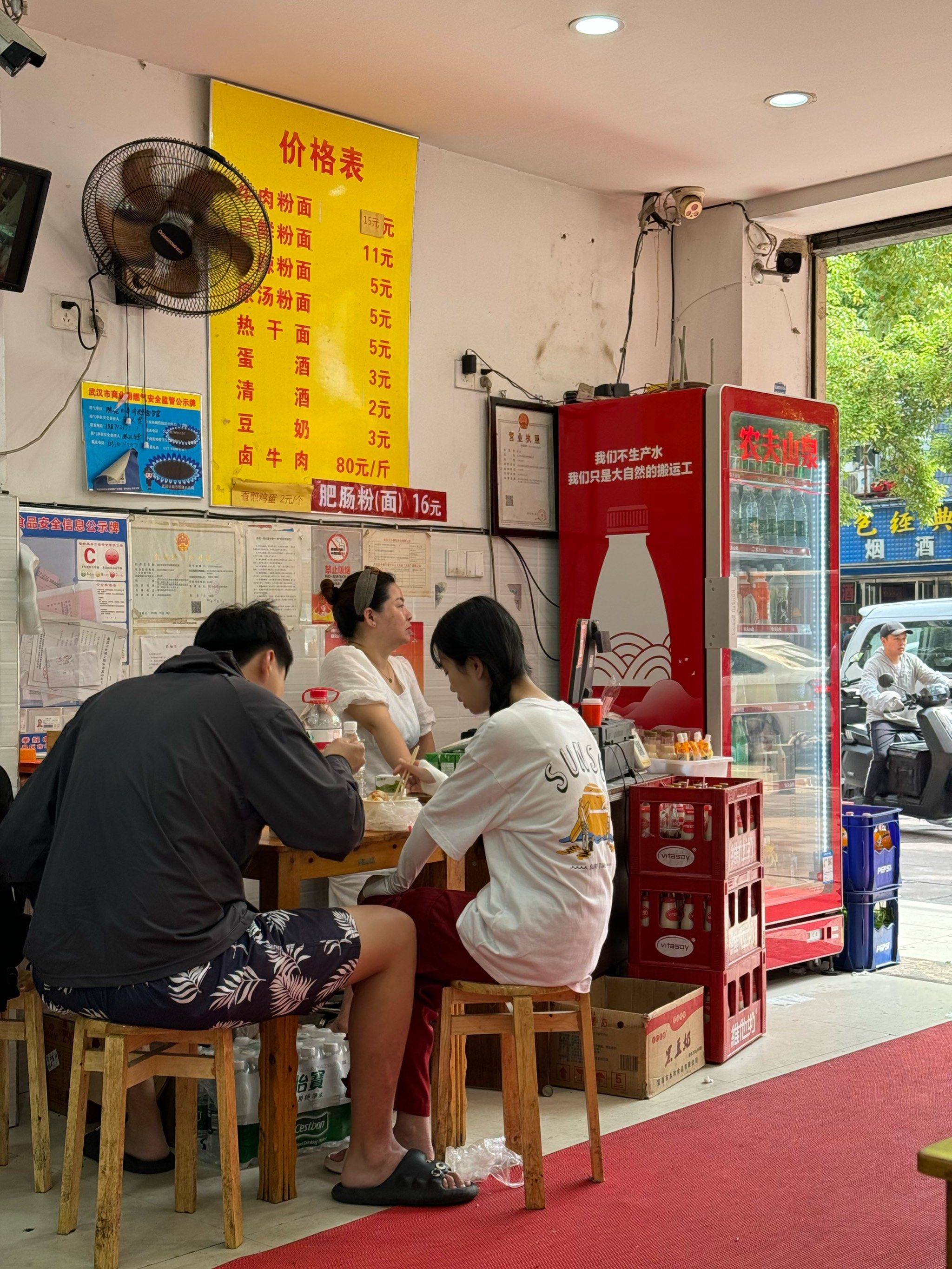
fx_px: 1760
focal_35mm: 48
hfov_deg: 30.3
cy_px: 634
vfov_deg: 39.7
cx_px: 476
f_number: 1.78
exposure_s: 1/146
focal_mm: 6.76
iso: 80
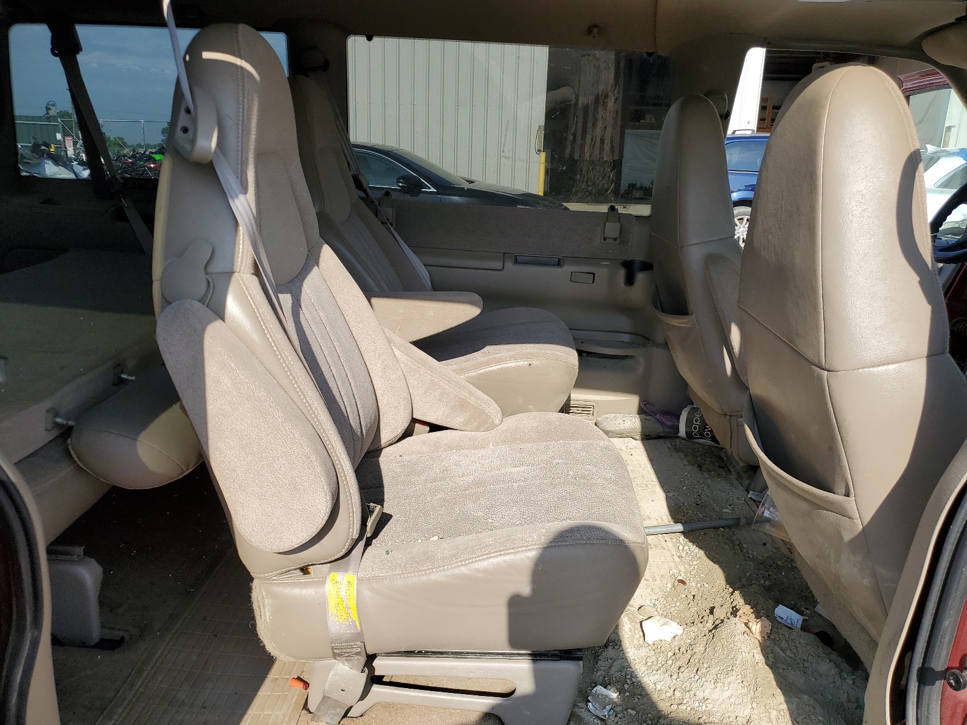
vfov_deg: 53.1
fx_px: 726
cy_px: 362
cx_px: 484
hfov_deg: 67.3
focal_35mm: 26
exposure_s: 1/2000
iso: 50
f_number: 1.5
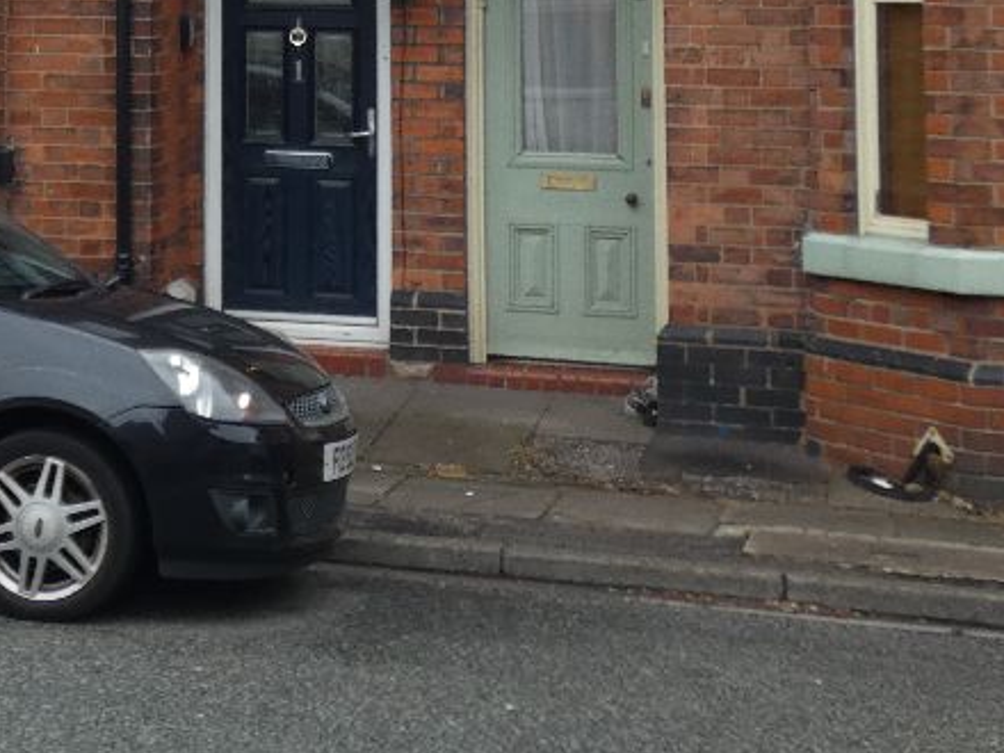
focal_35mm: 90
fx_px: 2610
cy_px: -262
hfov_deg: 20.8
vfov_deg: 15.5
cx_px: -66
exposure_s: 1/80
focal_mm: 6
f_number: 3.4
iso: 80
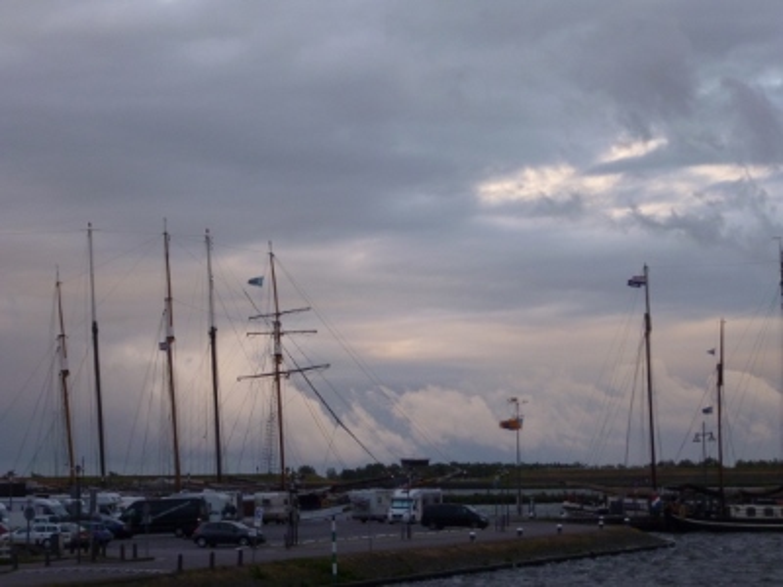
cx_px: 392
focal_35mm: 112
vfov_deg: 13.2
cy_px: 294
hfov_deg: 17.6
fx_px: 2533
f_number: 6.5
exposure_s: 1/125
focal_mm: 20
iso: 250
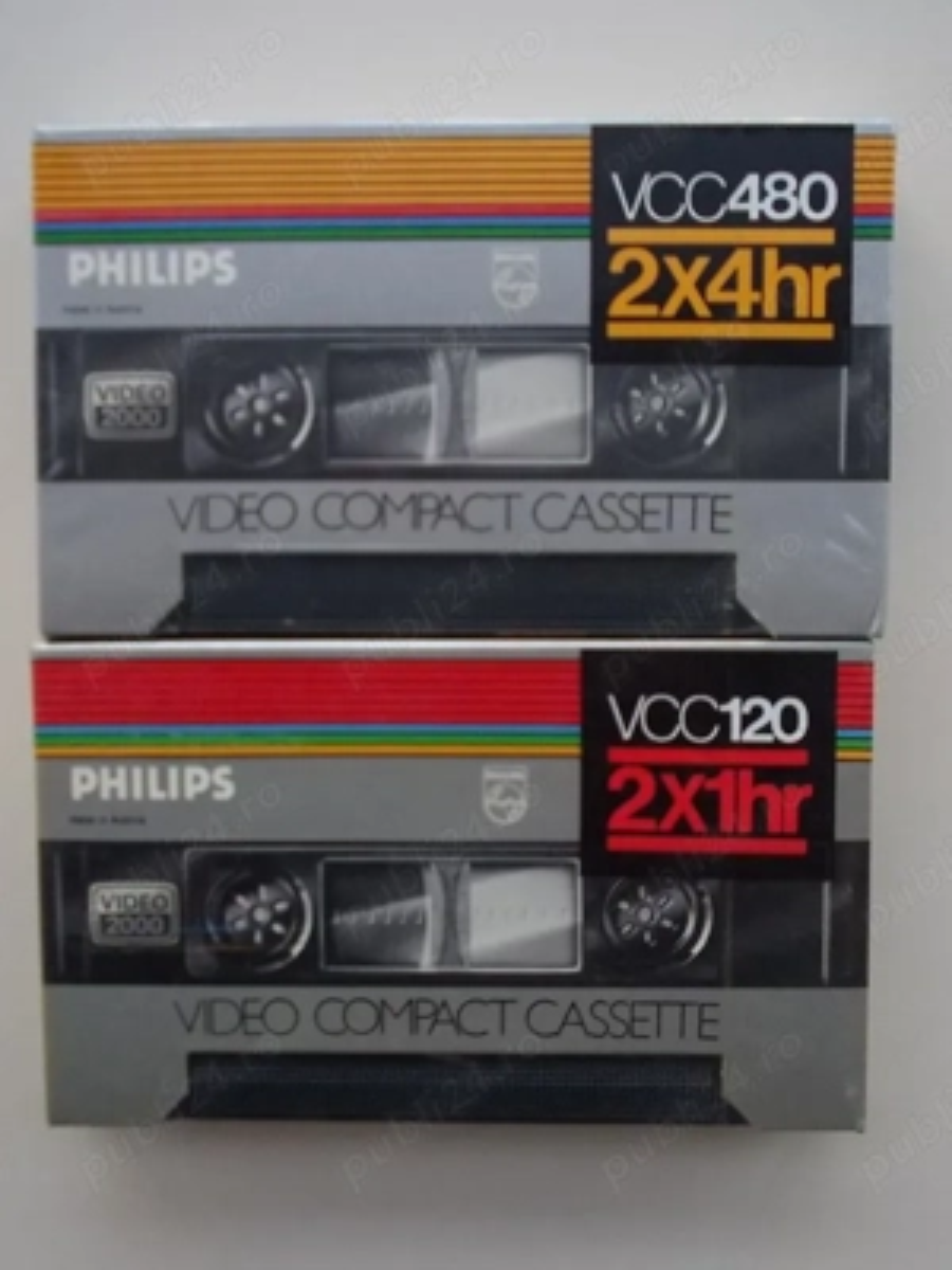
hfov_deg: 37.7
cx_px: 476
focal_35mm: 38
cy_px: 635
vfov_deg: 49.0
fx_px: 1393
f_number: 3.1
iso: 200
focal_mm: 5.3
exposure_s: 1/100
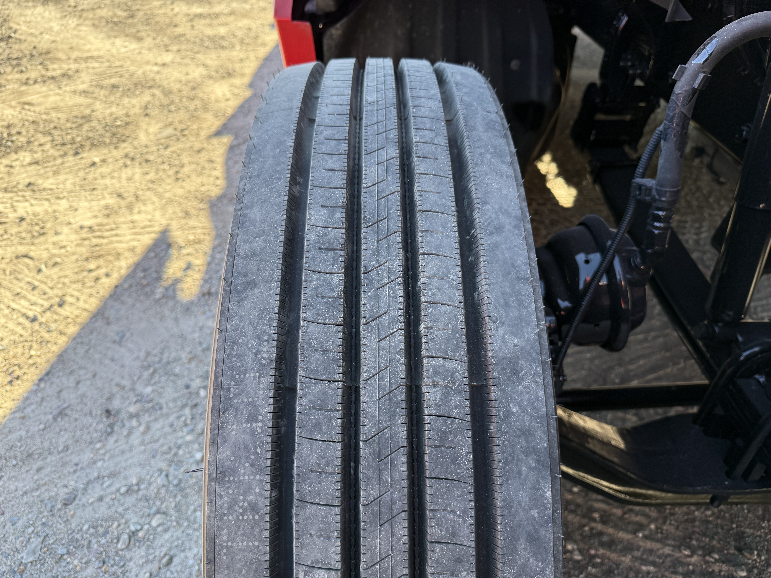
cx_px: 386
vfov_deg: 56.8
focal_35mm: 24
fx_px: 535
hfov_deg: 71.6
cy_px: 289
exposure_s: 1/410
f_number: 1.78
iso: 100
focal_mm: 6.76
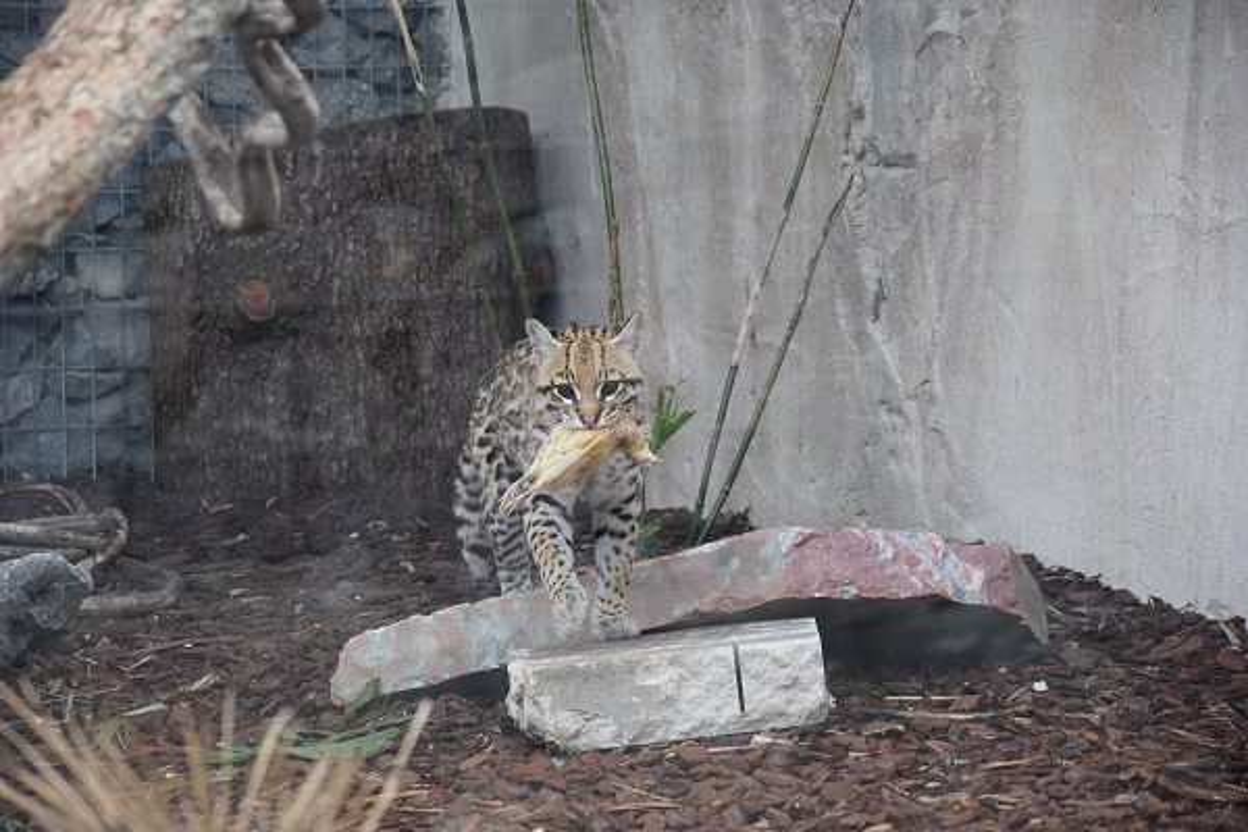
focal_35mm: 158
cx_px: 624
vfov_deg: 8.7
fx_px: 5460
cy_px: 416
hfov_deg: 13.0
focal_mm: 105
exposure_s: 1/500
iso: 2000
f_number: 5.6
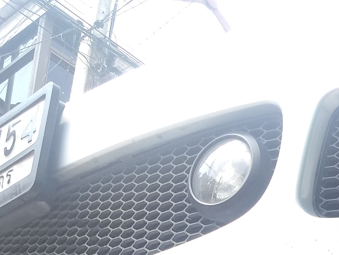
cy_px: 397
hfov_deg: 26.2
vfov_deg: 18.0
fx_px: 705
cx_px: 305
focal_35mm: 72
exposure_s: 1/148
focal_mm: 3.81
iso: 125
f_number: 2.2
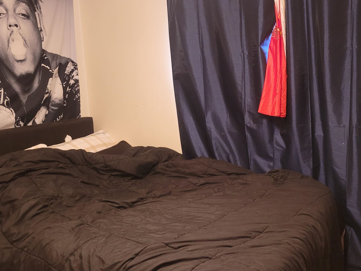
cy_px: 153
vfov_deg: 36.8
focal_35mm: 39
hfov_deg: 47.5
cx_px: 224
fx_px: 407
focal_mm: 5.4
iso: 500
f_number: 1.8
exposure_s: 1/40
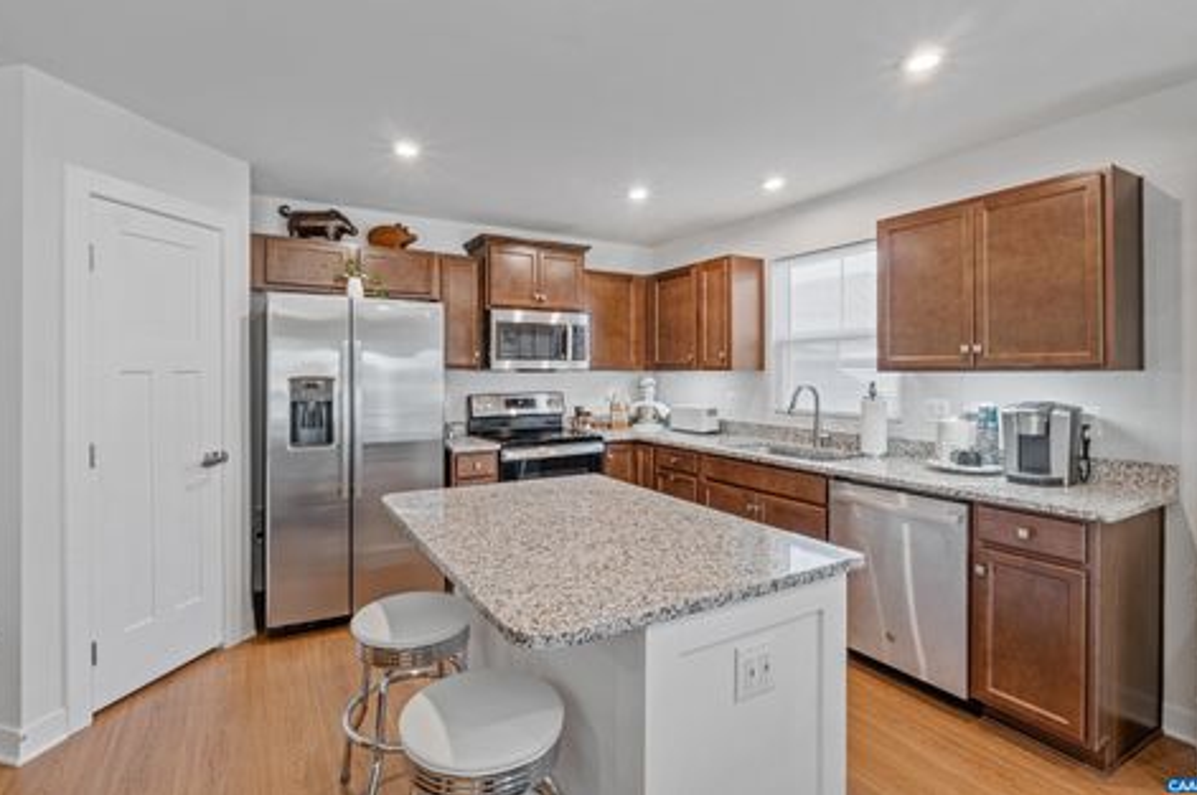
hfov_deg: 91.5
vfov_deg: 68.6
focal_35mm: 18
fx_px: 582
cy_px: 377
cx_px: 577
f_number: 10
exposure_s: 1
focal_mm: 11
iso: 200
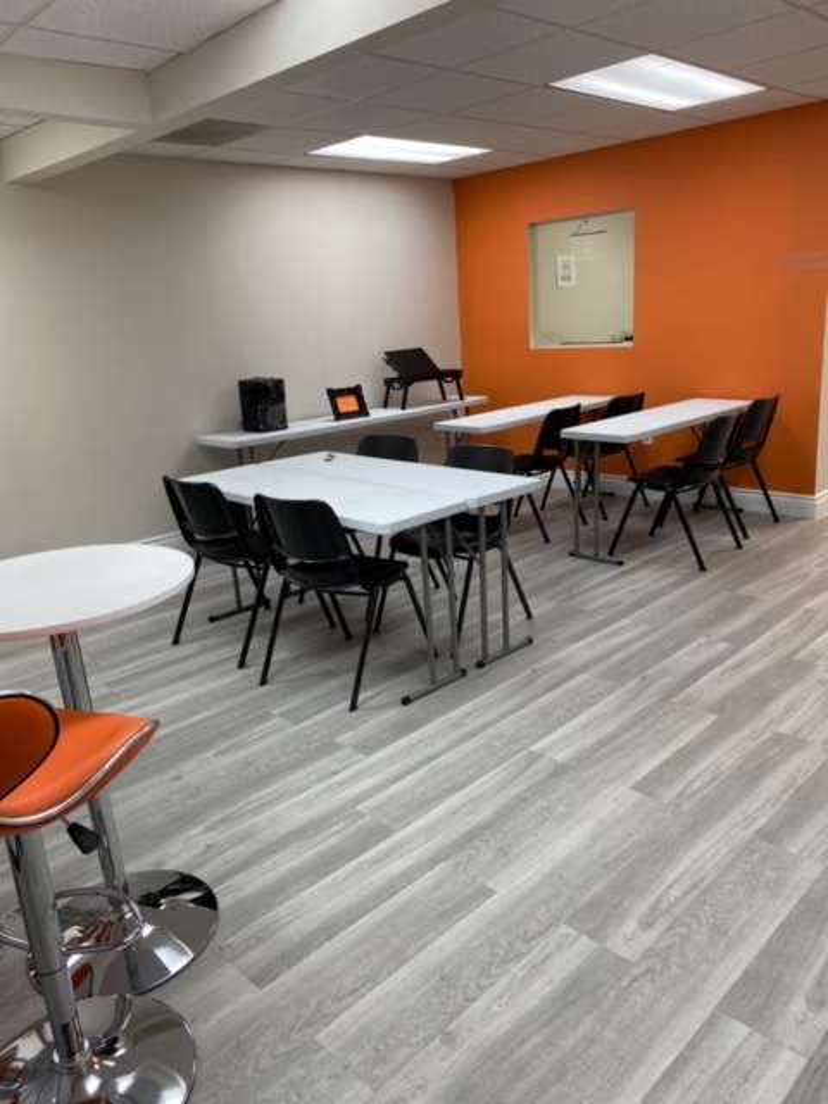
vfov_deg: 67.3
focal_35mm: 26
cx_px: 414
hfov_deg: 53.1
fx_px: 829
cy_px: 552
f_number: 1.8
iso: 80
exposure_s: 1/60
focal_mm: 4.25
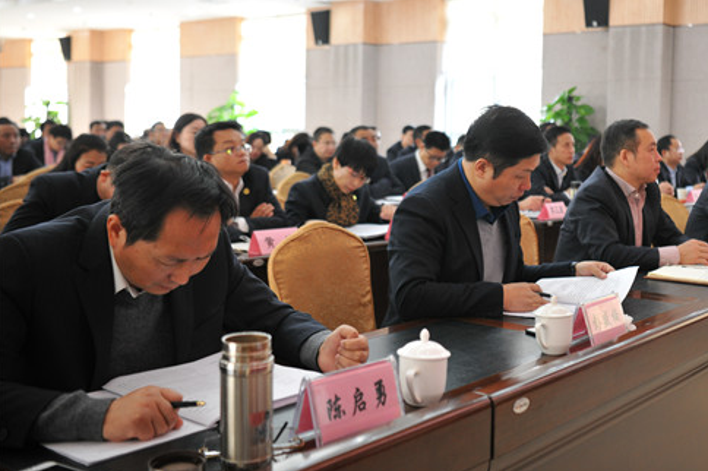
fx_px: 884
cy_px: 183
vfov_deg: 29.7
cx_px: 464
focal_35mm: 45
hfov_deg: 43.1
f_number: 2.8
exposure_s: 1/50
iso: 800
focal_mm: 34
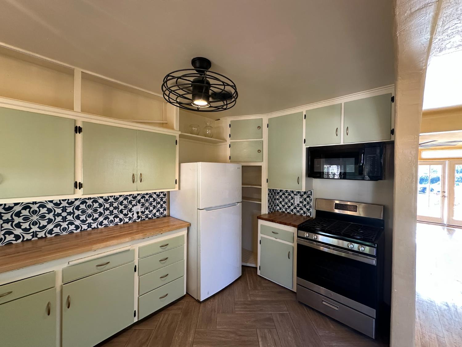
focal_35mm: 14
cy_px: 174
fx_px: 187
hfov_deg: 102.1
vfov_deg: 85.7
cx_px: 231
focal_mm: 2.22
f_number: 2.2
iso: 160
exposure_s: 1/60
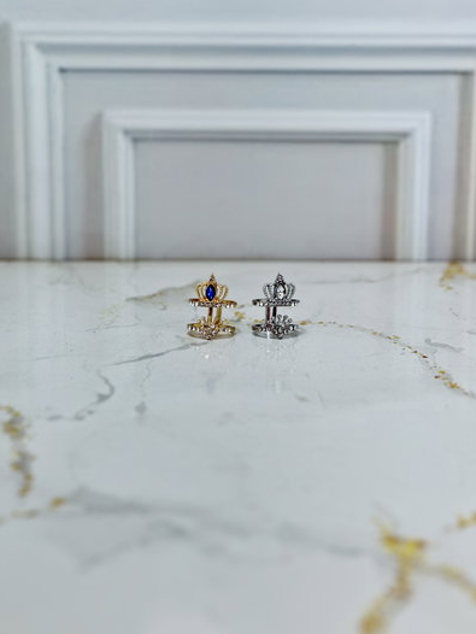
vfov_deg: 25.0
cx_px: 239
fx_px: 1429
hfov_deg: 18.9
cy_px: 316
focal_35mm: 78
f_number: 2.8
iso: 80
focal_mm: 9
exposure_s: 1/100
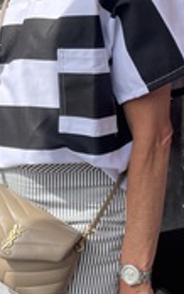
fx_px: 697
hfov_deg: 14.6
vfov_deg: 23.6
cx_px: -30
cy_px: 83
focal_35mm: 87
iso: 32
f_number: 1.6
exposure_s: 1/1276
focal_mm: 4.2
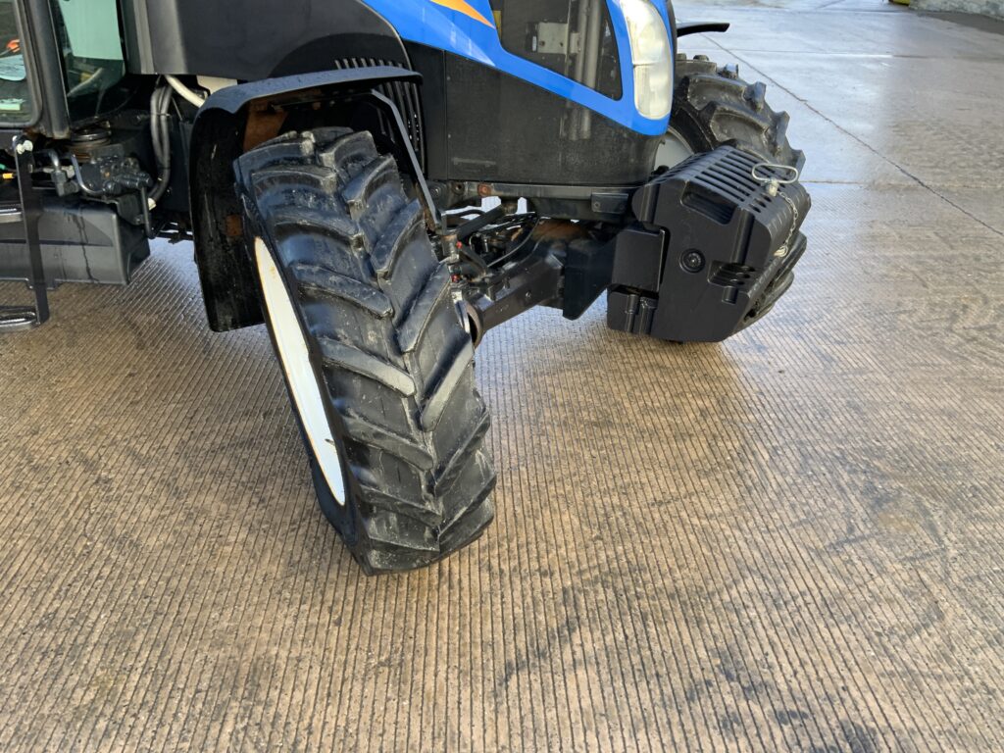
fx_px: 841
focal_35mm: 29
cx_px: 502
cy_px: 376
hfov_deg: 61.7
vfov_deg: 48.2
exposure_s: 1/122
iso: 20
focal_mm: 3
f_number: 1.8
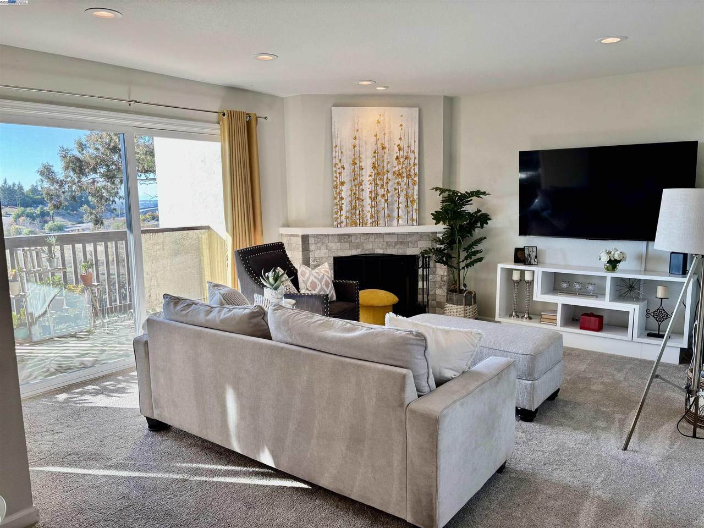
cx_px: 352
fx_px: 529
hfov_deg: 67.3
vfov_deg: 53.1
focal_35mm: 26
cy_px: 264
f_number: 1.6
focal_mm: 5.96
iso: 40
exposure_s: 1/123
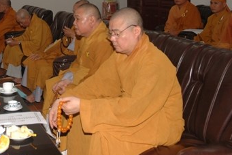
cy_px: 21
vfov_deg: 21.5
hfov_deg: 30.9
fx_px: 399
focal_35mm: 62
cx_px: 23
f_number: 4
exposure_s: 1/60
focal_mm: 22
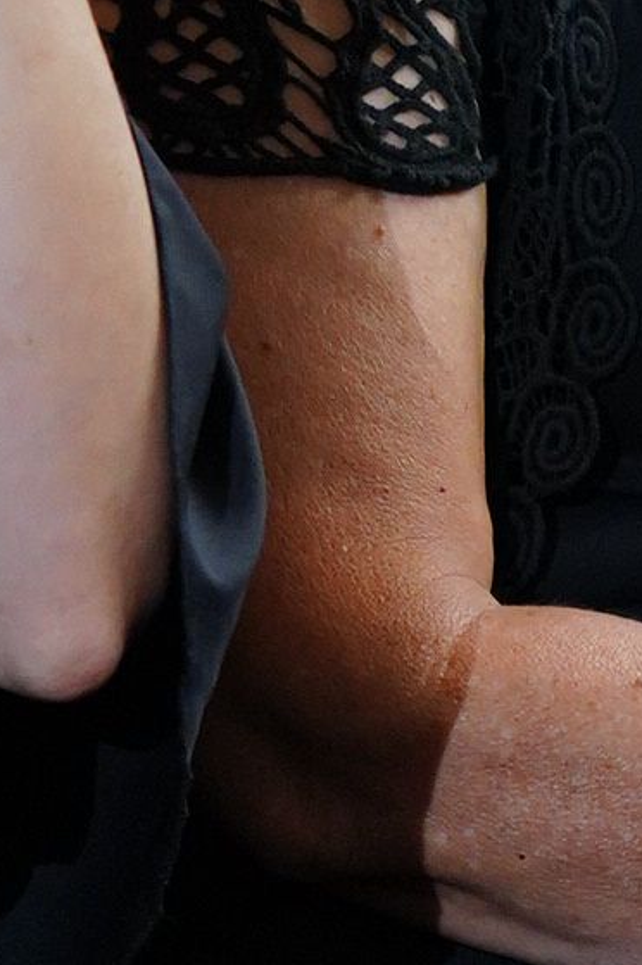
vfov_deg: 3.6
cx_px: -523
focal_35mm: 565
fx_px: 15131
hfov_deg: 2.4
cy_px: -2
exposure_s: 1/160
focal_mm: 105
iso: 3200
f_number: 4
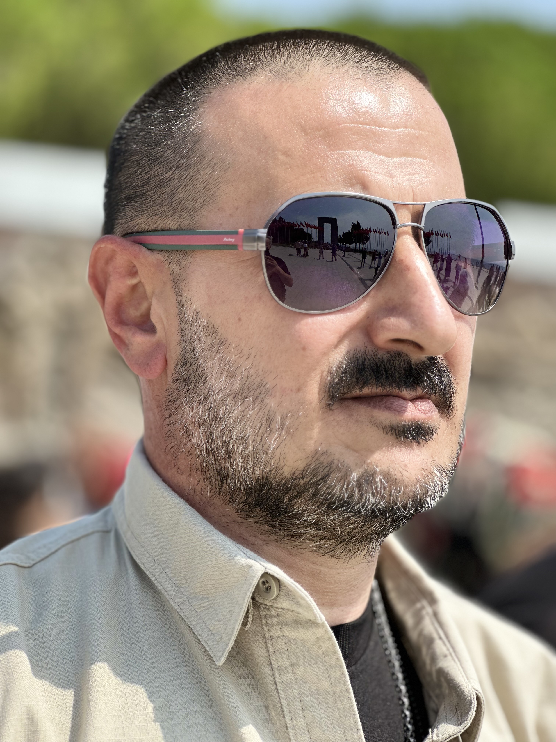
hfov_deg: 19.1
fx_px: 1649
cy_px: 371
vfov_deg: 25.3
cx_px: 278
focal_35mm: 77
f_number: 2.8
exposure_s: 1/335
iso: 32
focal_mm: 9
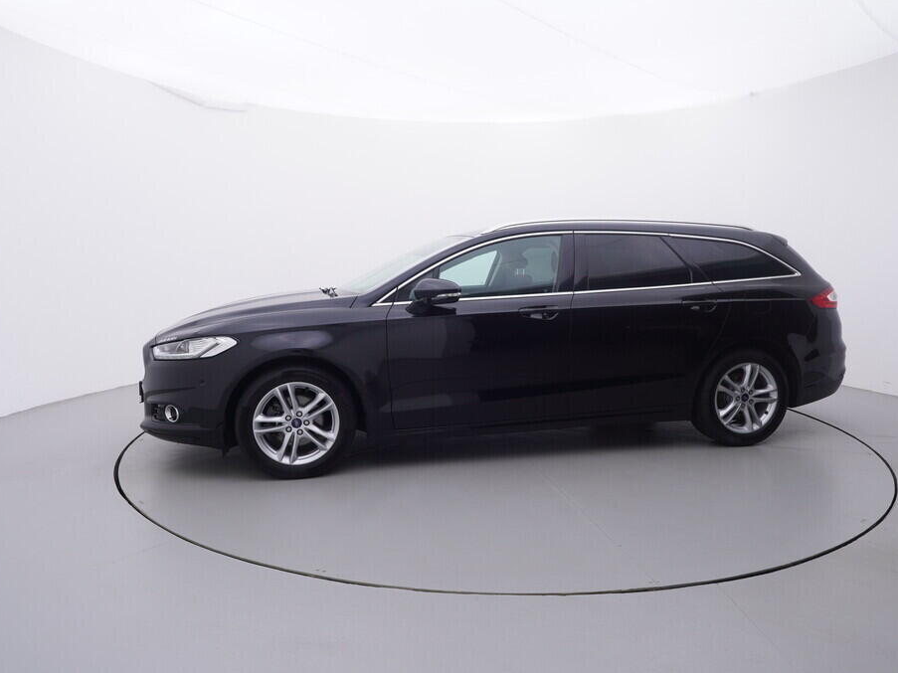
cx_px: 447
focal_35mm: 25
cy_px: 339
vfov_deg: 55.7
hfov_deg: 70.4
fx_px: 637
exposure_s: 1/80
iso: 200
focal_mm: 15
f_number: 5
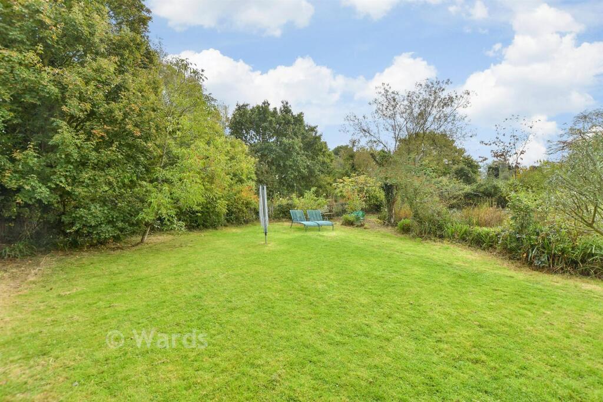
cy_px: 201
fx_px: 251
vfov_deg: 77.3
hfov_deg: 100.4
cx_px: 302
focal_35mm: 15
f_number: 6.3
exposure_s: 1/125
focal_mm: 10
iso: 160
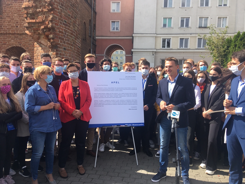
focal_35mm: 29
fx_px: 205
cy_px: 92
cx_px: 122
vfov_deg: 48.2
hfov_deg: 61.7
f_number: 2.2
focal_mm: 4.15
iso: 25
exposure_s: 1/777
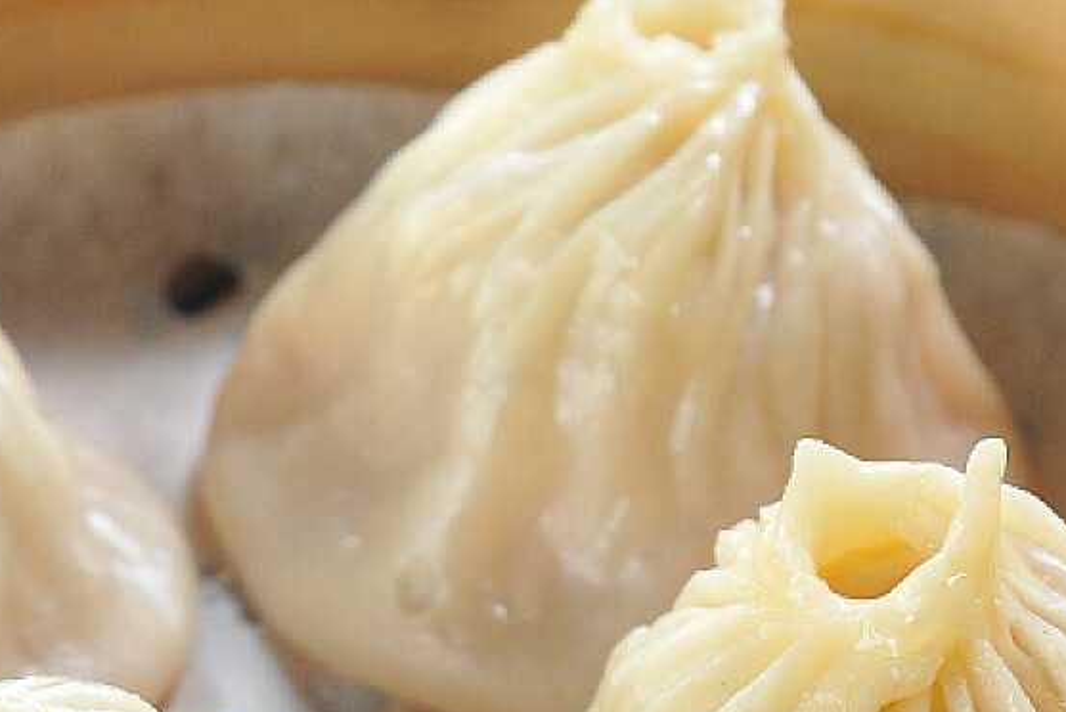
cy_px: 941
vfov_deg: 5.3
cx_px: 278
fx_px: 7643
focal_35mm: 258
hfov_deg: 8.0
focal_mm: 50
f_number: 5
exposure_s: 1/60
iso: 500
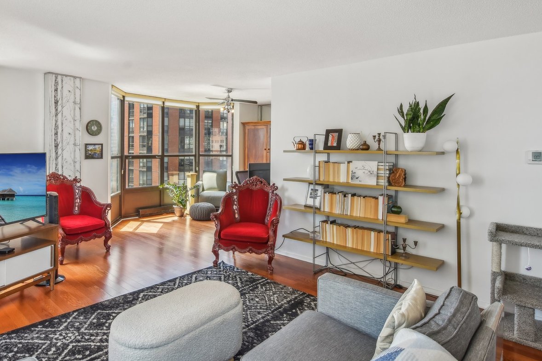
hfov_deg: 76.3
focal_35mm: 23
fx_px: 342
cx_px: 225
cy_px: 147
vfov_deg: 55.4
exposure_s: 1/60
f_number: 8
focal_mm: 11
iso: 400
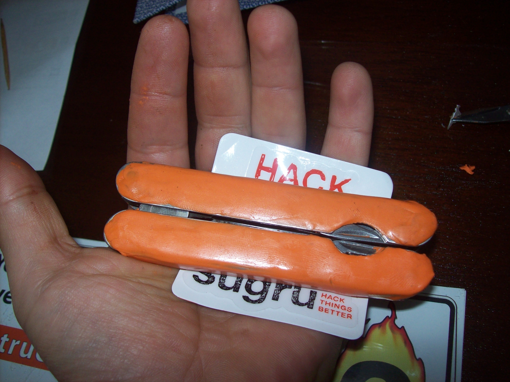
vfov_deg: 39.6
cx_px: 255
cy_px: 191
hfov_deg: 51.4
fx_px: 530
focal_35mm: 36
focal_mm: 6
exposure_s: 1/64
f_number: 2.7
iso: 80
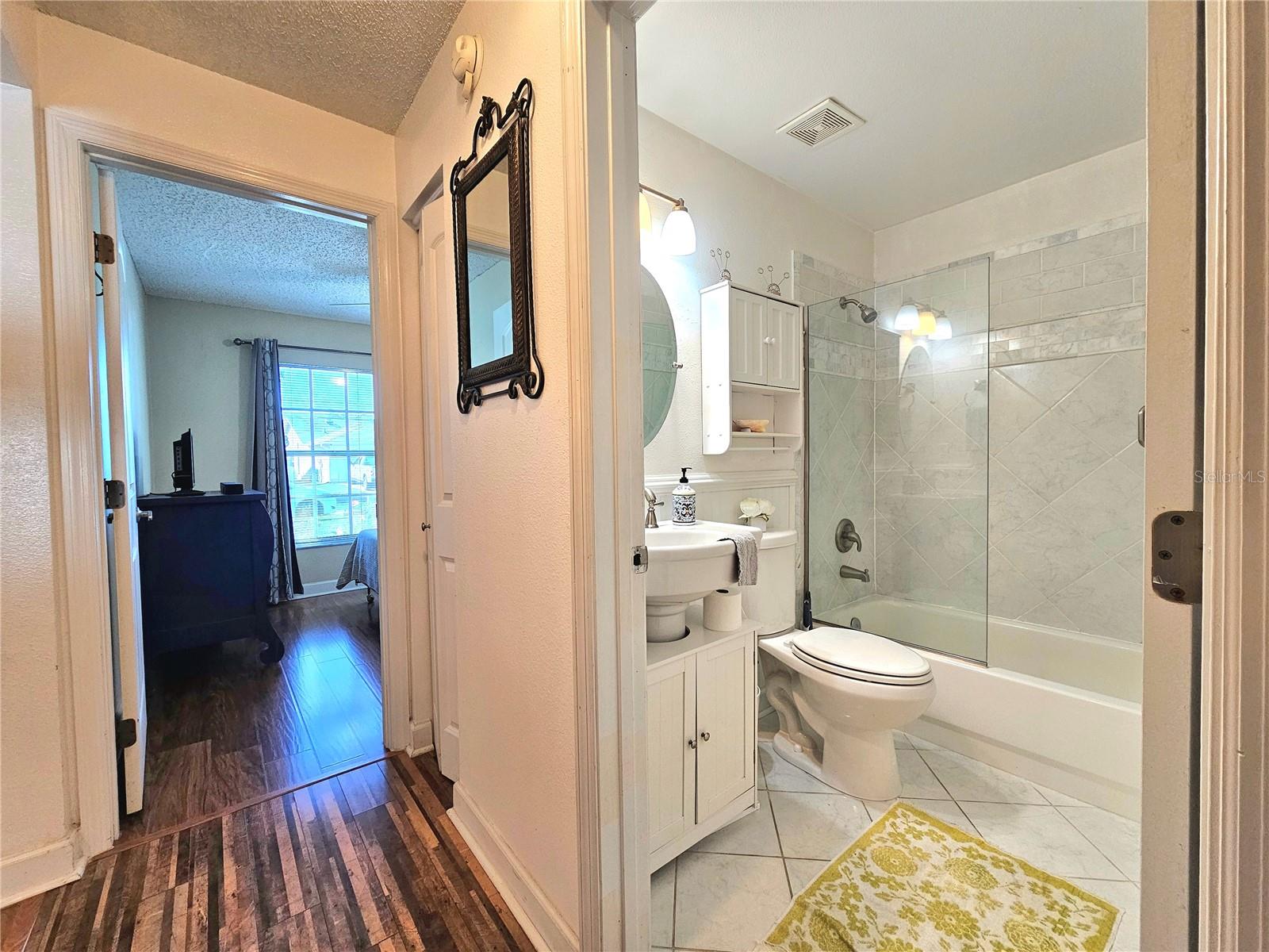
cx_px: 634
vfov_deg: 89.9
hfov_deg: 106.2
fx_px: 477
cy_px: 476
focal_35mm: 13
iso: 100
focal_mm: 2.2
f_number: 2.2
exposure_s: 1/60.2
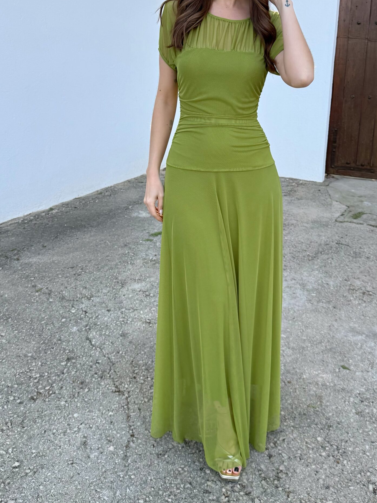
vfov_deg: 54.5
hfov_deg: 42.7
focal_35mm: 33
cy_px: 178
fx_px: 479
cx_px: 225
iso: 80
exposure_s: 1/567
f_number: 1.78
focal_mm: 6.76
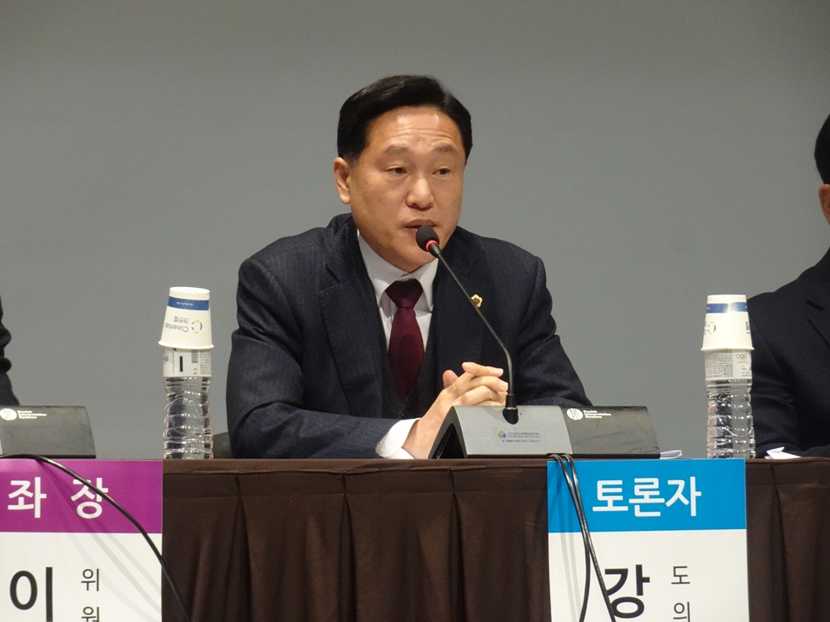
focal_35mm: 247
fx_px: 5922
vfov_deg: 6.0
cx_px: 415
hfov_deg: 8.0
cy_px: 311
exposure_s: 1/40
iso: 800
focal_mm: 39.9
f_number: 6.3
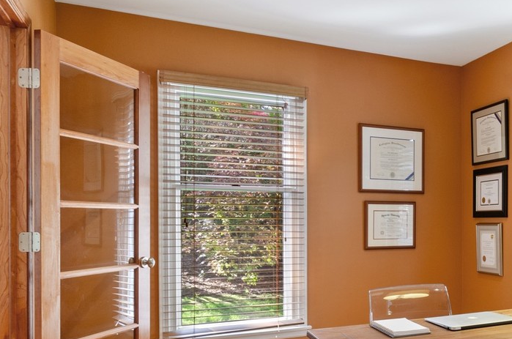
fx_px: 497
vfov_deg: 37.3
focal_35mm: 35
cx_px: 452
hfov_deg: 49.2
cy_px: 223
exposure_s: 1/2
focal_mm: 10
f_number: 8
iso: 200
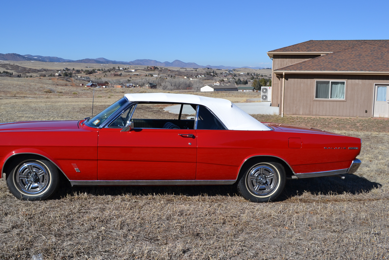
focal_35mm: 35
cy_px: 125
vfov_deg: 37.9
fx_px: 378
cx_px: 167
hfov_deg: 54.2
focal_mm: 20
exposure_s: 1/320
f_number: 9
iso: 100
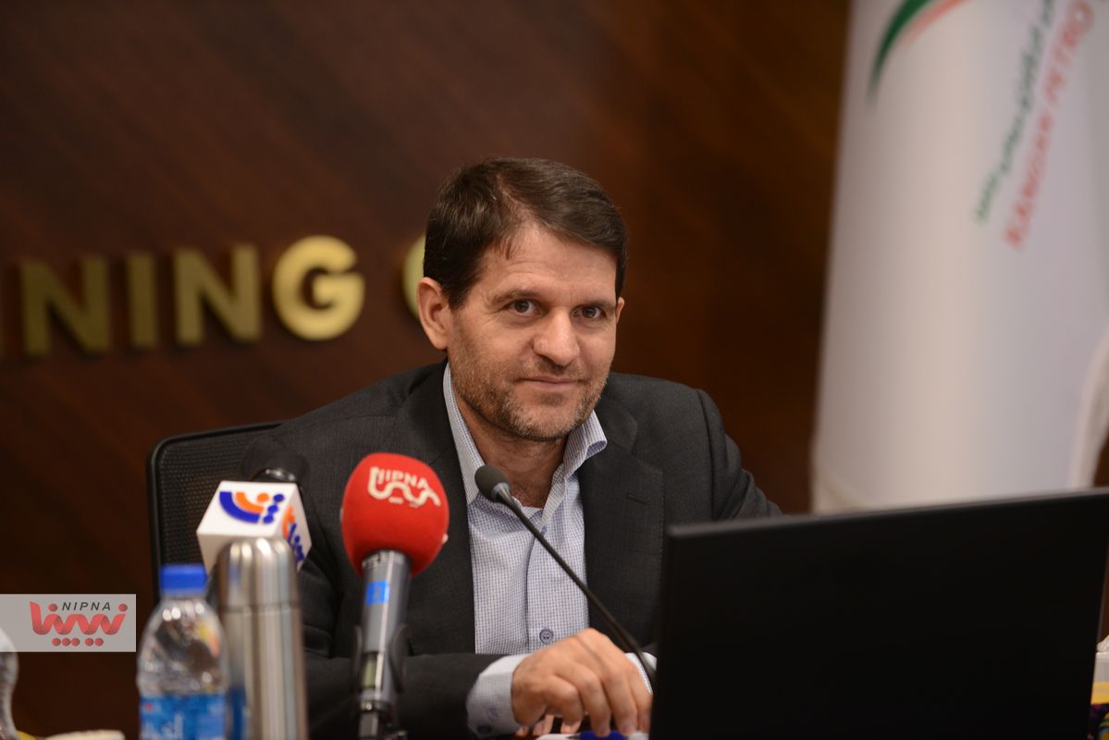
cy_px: 370
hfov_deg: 10.3
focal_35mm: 200
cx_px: 554
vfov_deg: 6.9
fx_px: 6162
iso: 1000
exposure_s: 1/125
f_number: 3.5
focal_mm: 200
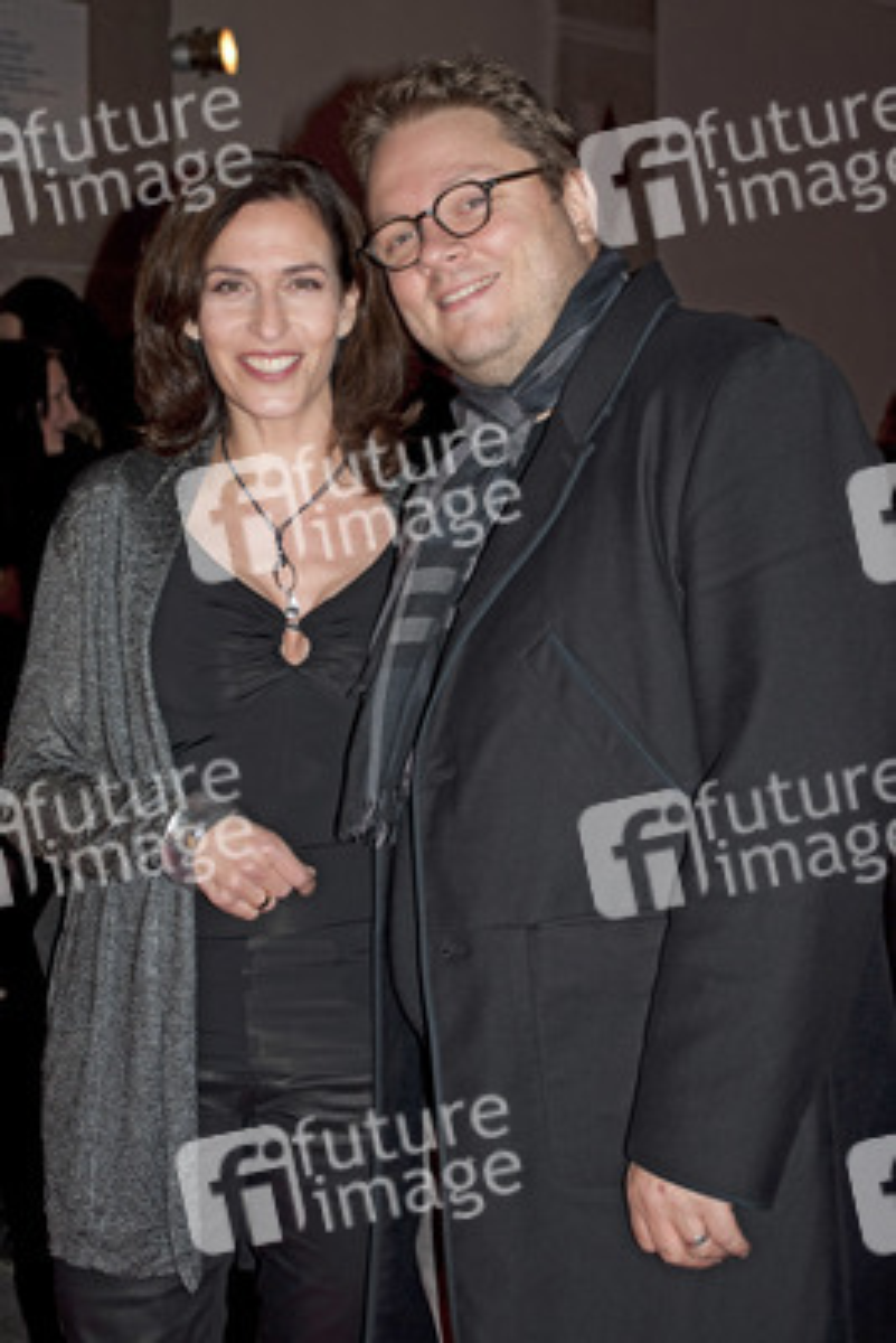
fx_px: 2238
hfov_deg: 22.6
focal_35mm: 60
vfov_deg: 33.4
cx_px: 448
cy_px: 672
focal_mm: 40
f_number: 5.3
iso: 200
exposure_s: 1/20
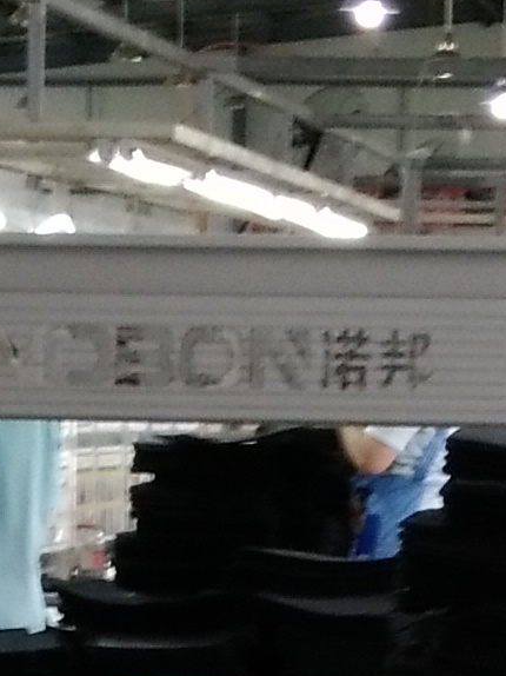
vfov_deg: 9.0
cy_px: 1479
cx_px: 179
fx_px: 3959
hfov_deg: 7.3
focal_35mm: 203
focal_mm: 3.79
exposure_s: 1/30
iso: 255
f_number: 2
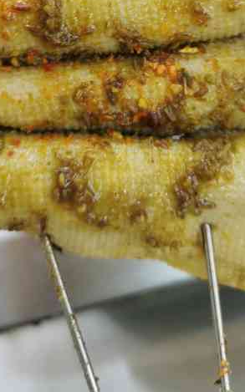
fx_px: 609
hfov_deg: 22.7
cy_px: 7
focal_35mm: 57
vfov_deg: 33.0
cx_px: 112
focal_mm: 5.58
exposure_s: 1/50
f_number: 1.8
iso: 125
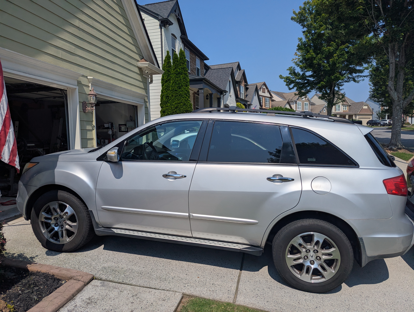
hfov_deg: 71.5
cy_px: 156
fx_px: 287
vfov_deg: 56.9
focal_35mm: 24
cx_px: 207
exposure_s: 1/8696
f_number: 1.85
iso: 50
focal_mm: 6.81
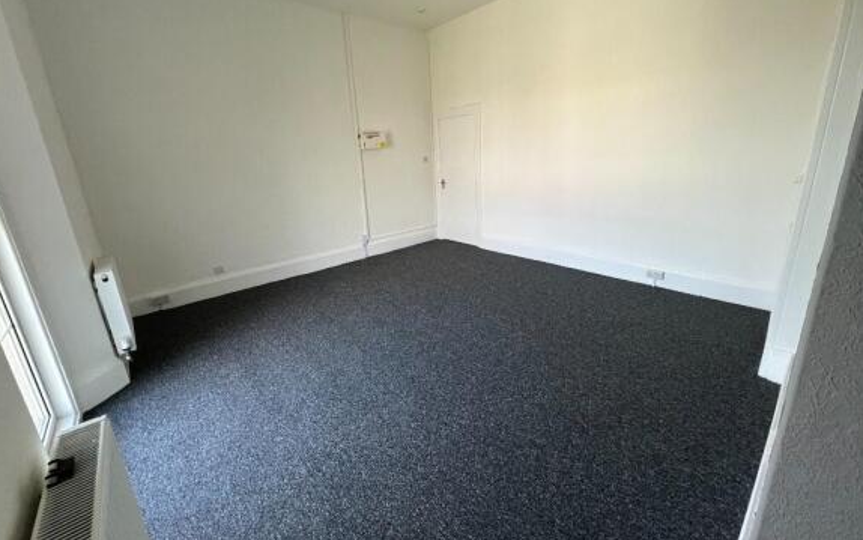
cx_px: 431
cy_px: 249
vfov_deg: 78.5
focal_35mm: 14
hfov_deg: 105.3
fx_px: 329
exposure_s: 1/99
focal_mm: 1.57
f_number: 1.8
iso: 100
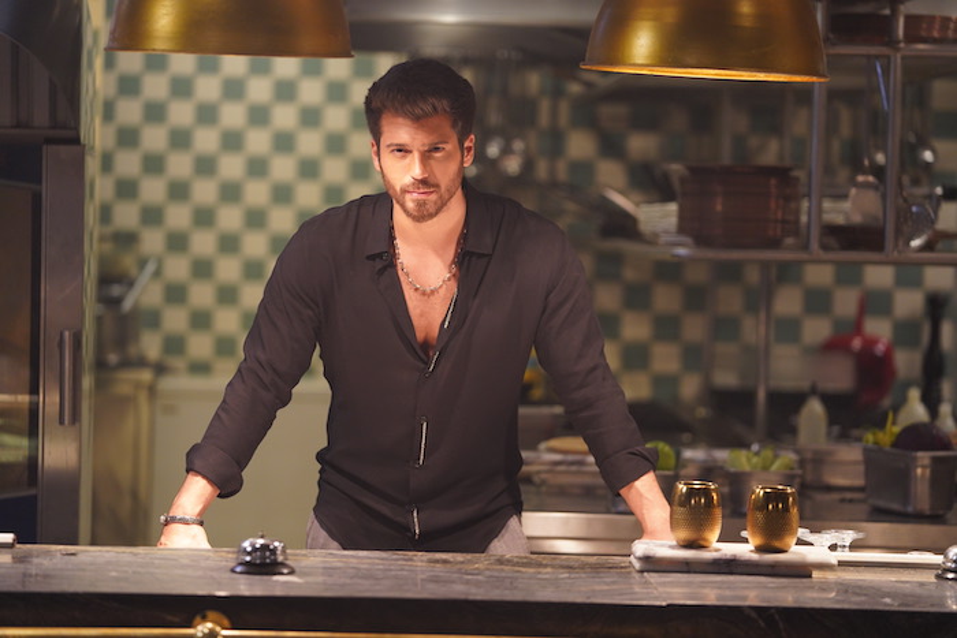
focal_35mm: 134
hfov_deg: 15.3
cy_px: 319
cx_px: 478
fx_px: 3563
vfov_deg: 10.2
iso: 1600
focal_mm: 134
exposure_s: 1/80
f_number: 2.8
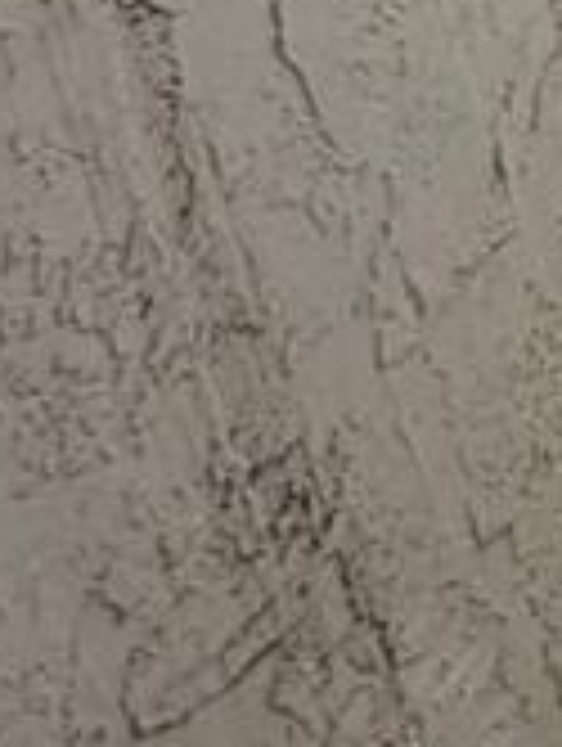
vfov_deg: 17.0
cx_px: 1744
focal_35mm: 101
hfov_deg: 10.2
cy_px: -464
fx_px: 2181
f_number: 2.2
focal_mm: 2.22
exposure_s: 1/121
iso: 125
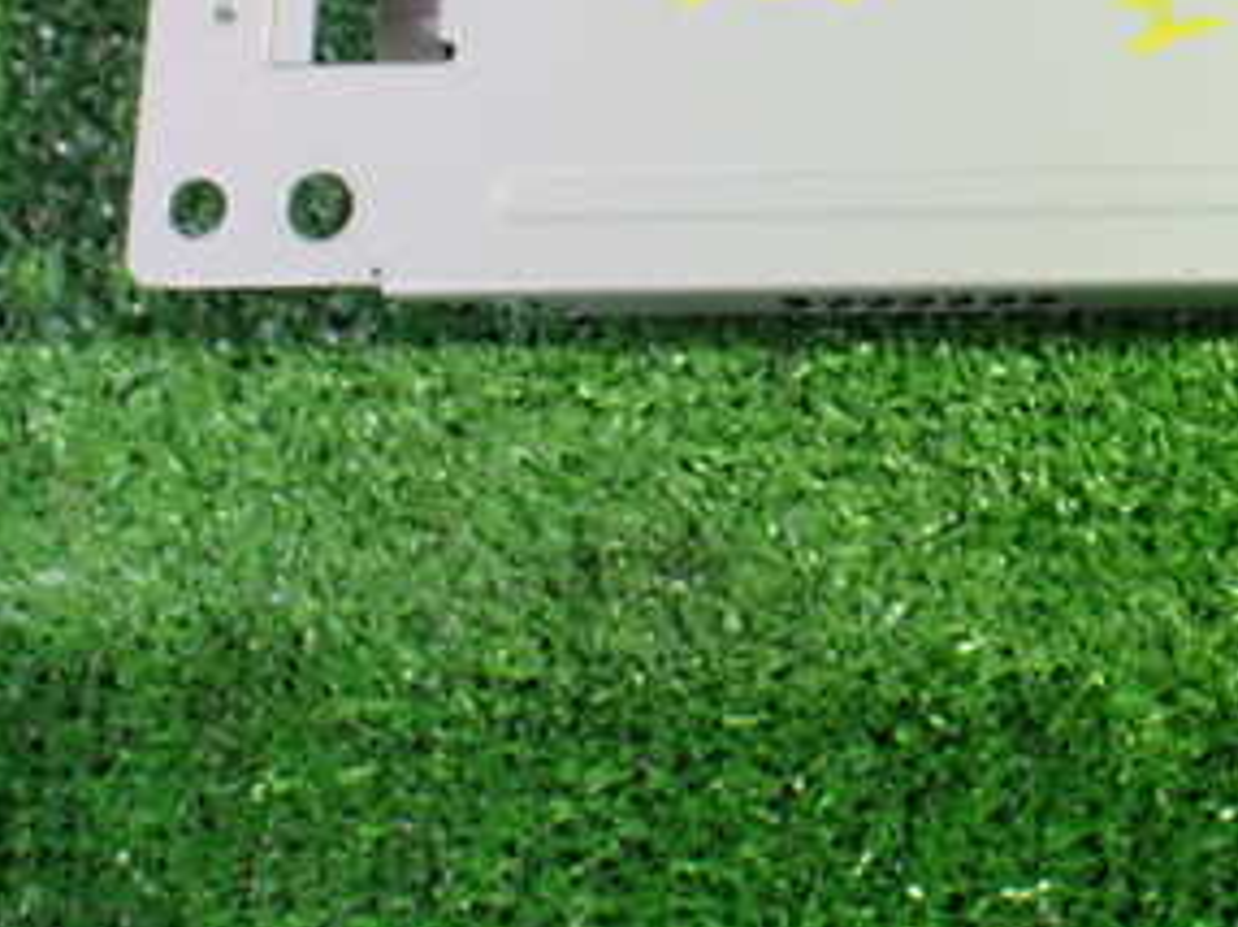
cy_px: 65
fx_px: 2251
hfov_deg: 29.6
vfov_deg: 22.6
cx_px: 1086
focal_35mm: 63
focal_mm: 5.4
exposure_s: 1/50
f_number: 2.3
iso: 800
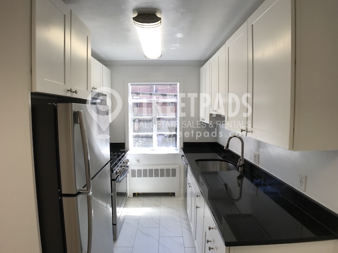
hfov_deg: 63.4
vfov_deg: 49.7
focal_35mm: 28
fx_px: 273
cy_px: 126
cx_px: 169
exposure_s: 1/120
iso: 32
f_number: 1.8
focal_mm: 3.99
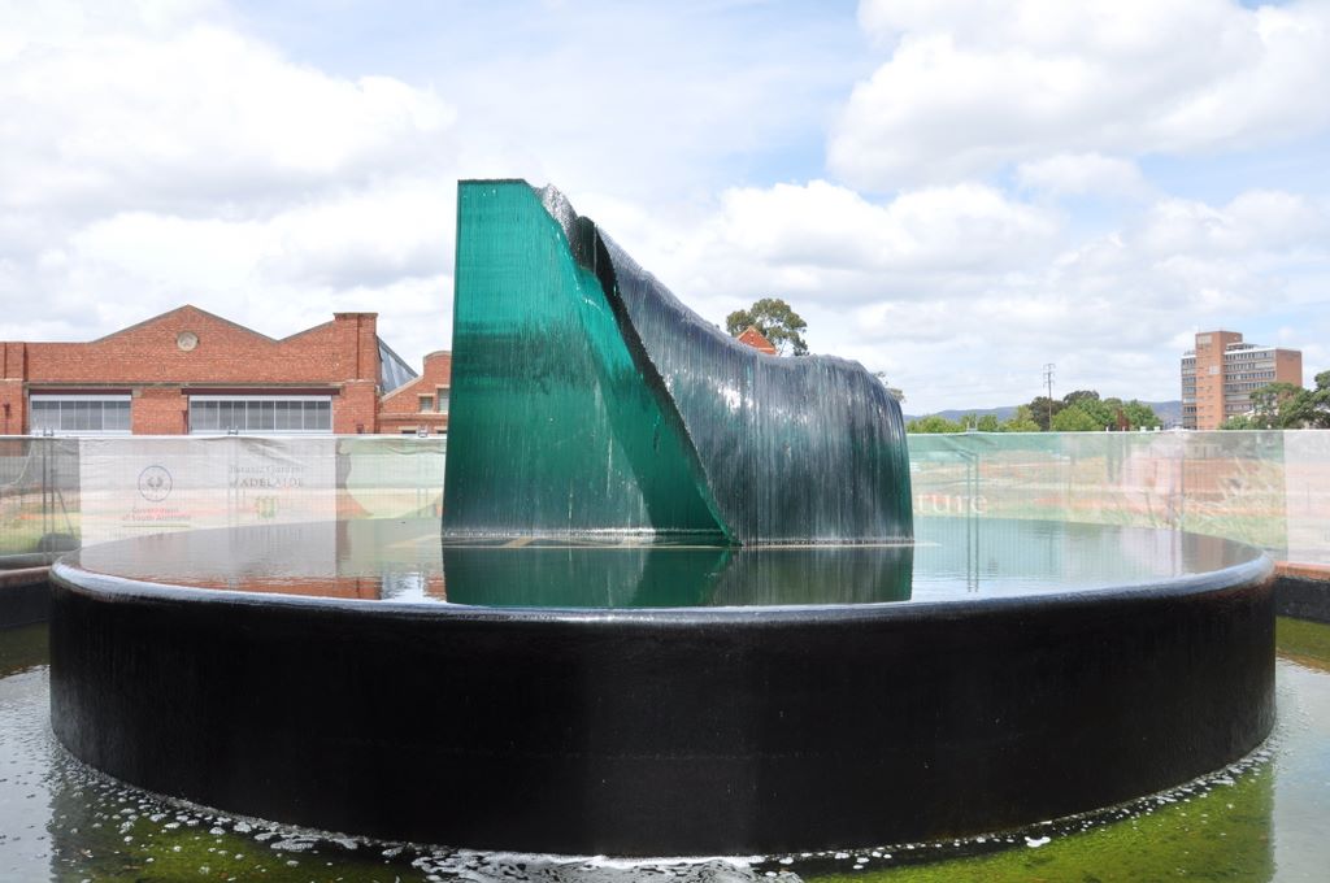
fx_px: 996
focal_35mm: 27
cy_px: 442
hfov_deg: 67.4
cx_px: 665
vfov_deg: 47.8
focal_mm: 18
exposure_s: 1/125
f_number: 13
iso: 200
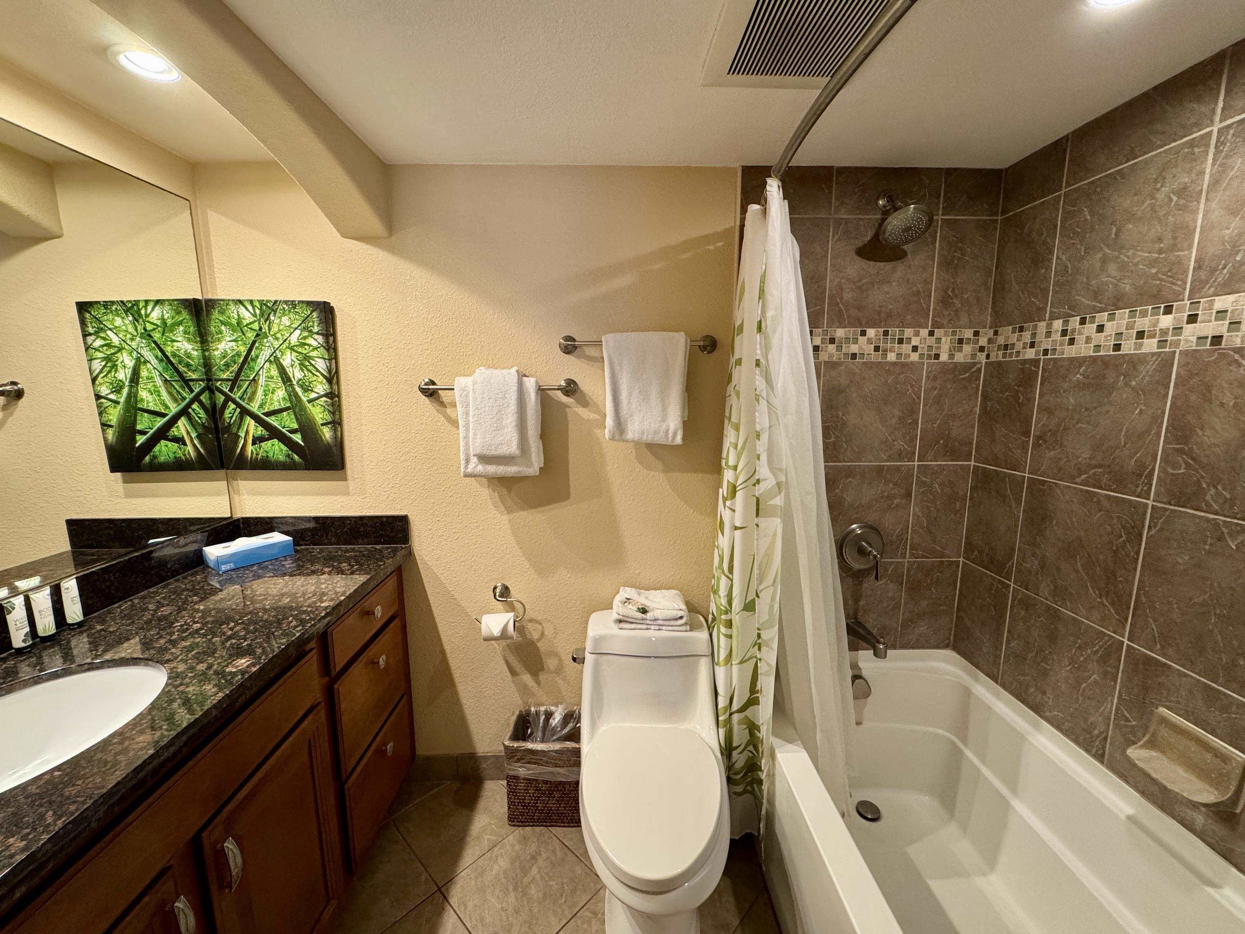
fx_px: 504
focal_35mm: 14
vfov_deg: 85.7
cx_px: 622
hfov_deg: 102.1
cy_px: 467
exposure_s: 1/60
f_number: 2.2
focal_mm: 2.22
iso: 250
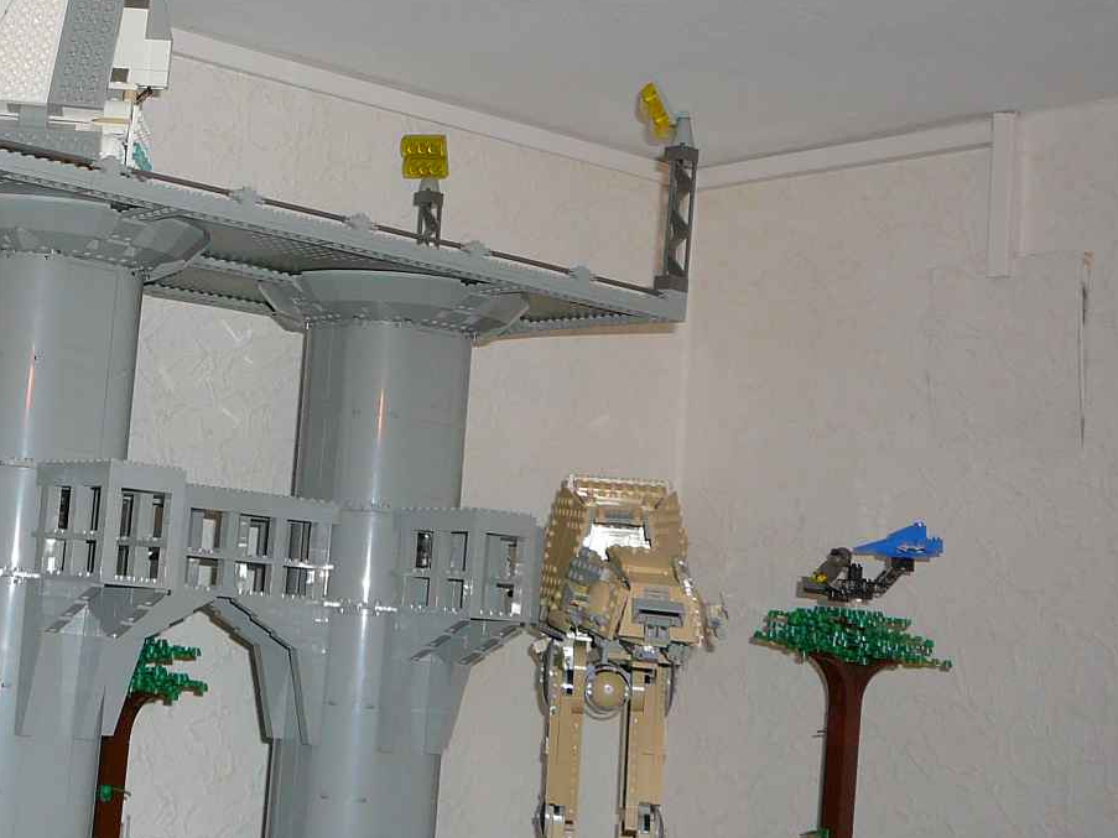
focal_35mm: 62
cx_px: 213
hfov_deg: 30.4
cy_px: 300
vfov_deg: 23.6
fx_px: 2002
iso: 100
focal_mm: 5.2
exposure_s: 1/8
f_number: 2.8
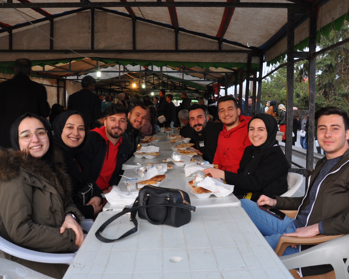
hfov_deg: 52.8
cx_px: 186
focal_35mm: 34
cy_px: 149
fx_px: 351
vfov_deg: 43.3
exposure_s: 1/25
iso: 400
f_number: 5
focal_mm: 18
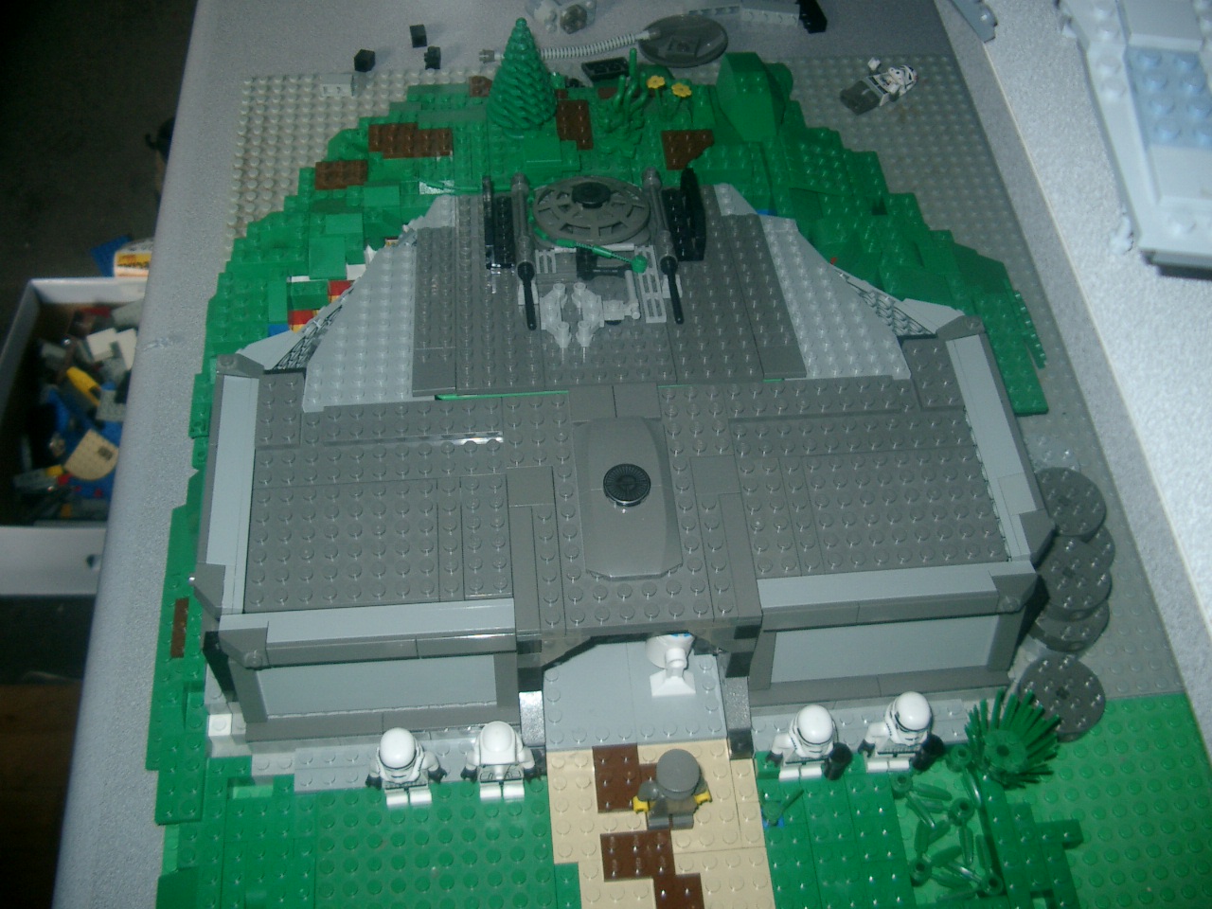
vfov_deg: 38.7
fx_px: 1295
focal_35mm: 37
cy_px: 454
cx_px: 606
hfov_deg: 50.1
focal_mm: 7.6
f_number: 2.6
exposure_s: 1/60
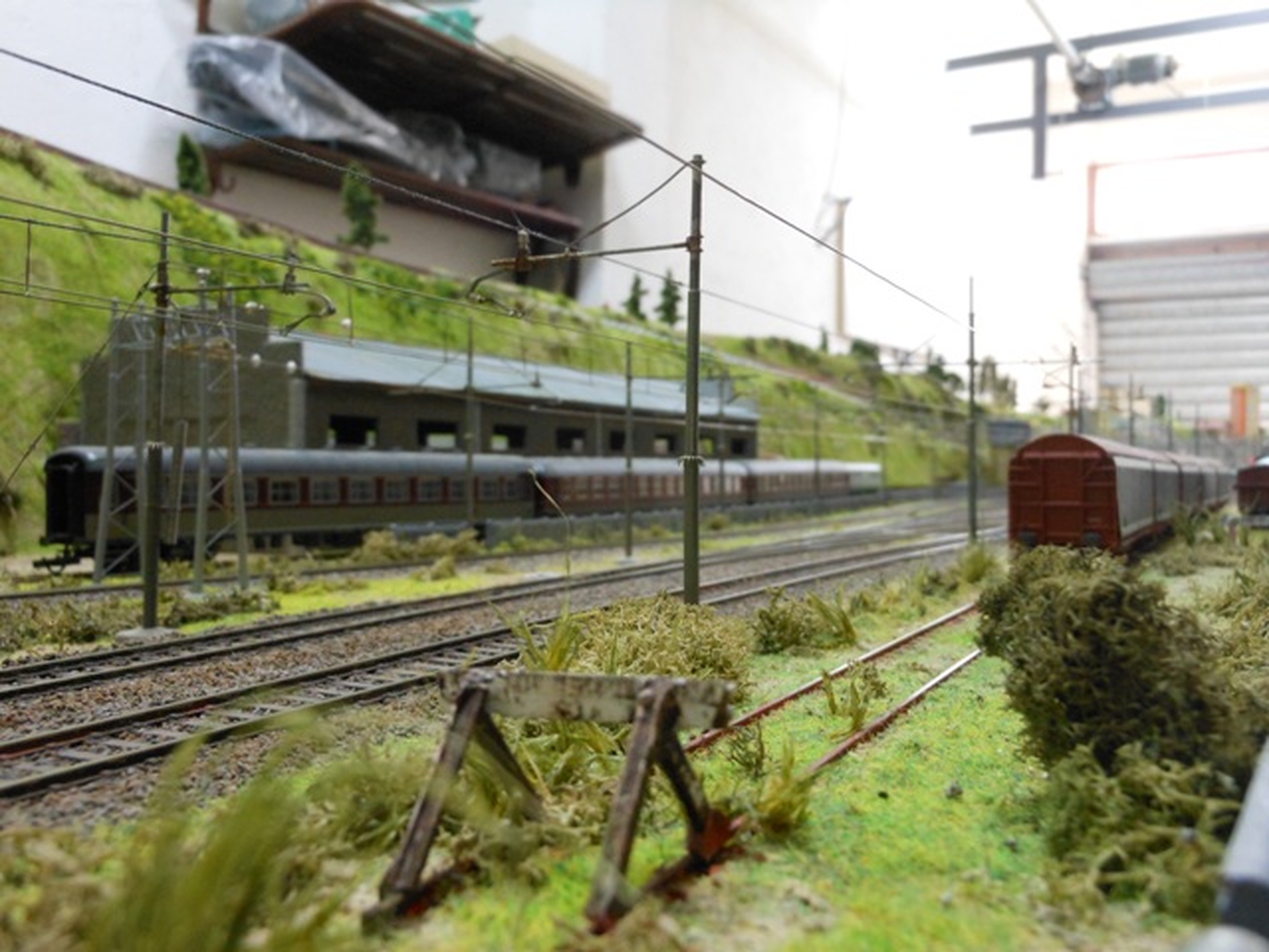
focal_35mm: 33
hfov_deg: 55.4
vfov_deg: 42.9
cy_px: 476
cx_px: 634
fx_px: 1210
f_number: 4
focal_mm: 5.9
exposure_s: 1/6
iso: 400
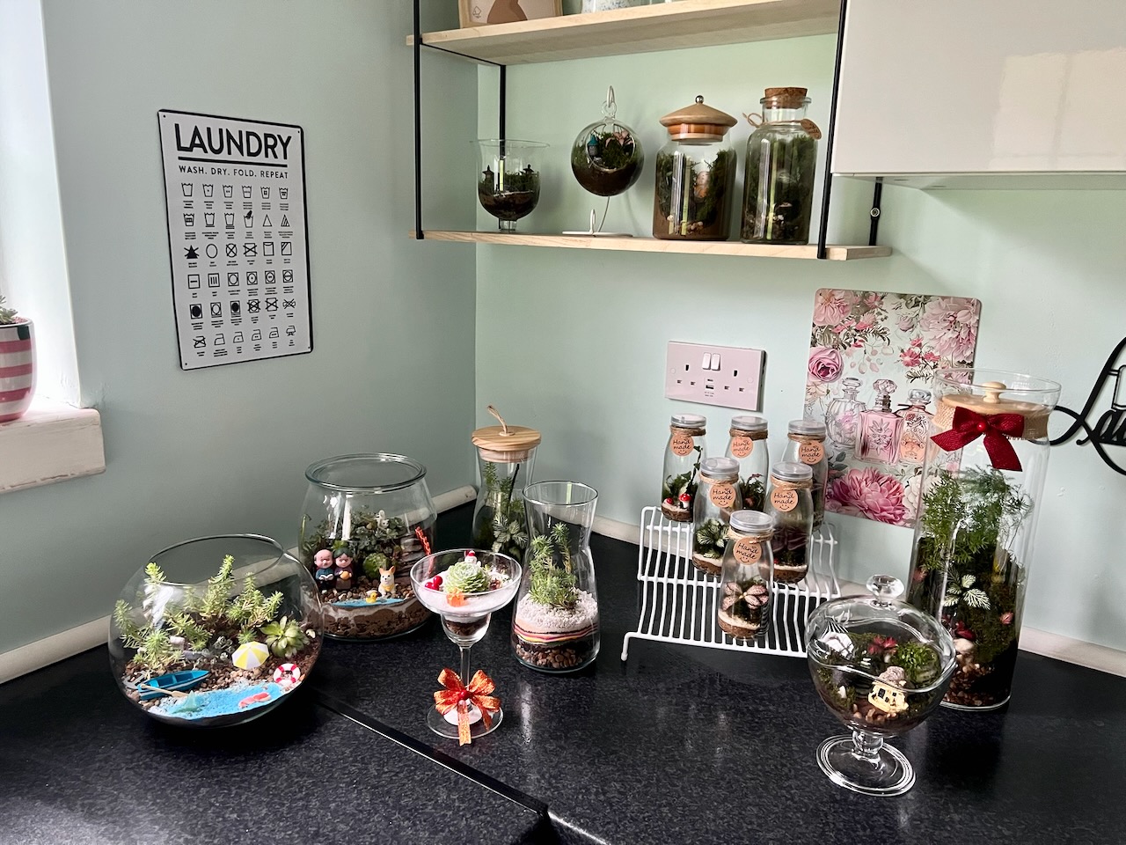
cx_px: 563
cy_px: 422
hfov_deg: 67.3
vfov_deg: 53.1
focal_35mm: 26
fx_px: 846
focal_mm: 5.7
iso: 500
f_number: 1.5
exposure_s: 1/60
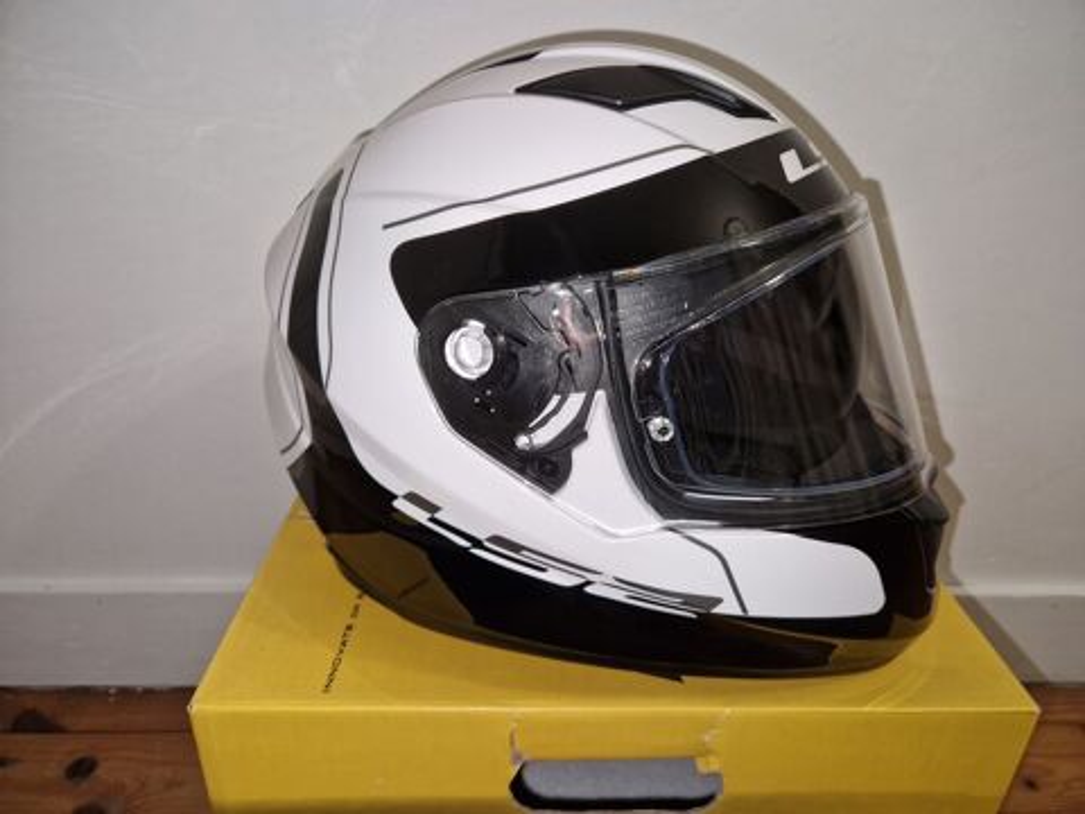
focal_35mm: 23
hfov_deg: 73.9
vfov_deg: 58.9
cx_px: 542
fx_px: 721
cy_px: 407
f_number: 1.8
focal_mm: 5.4
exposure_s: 1/100
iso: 200
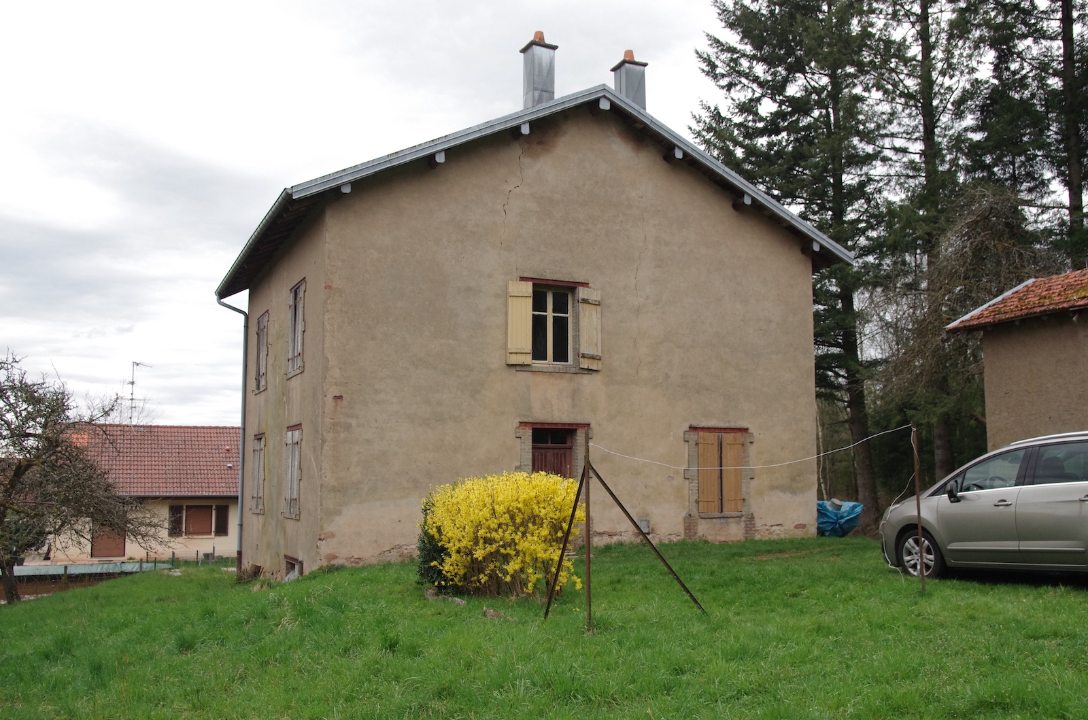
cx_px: 544
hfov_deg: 55.2
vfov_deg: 38.2
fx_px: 1040
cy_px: 360
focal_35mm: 34
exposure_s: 1/640
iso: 1600
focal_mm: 23
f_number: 4.5
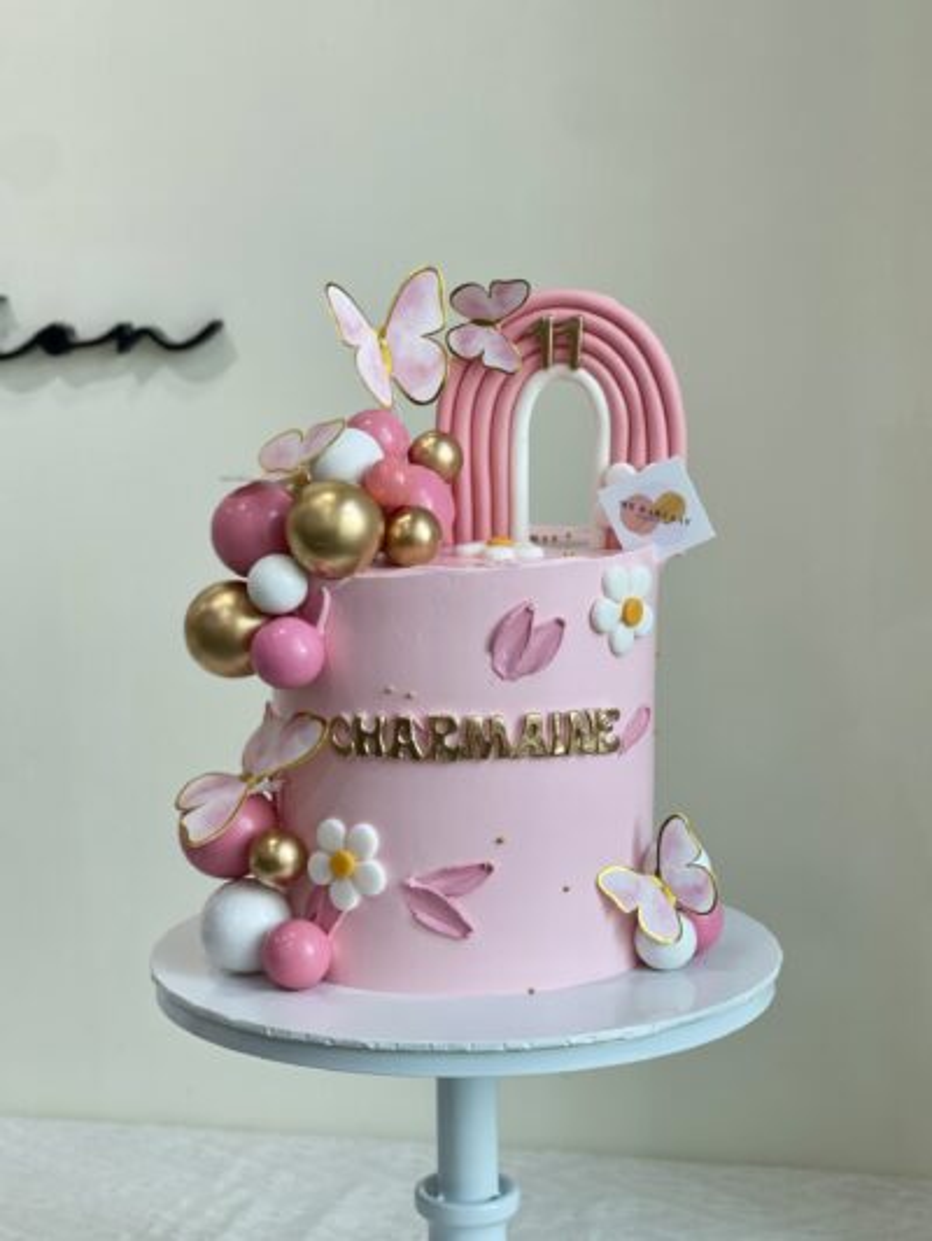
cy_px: 620
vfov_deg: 30.3
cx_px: 466
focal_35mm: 64
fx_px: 2297
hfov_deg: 22.9
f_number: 2.2
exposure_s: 1/100
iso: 80
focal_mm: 7.5
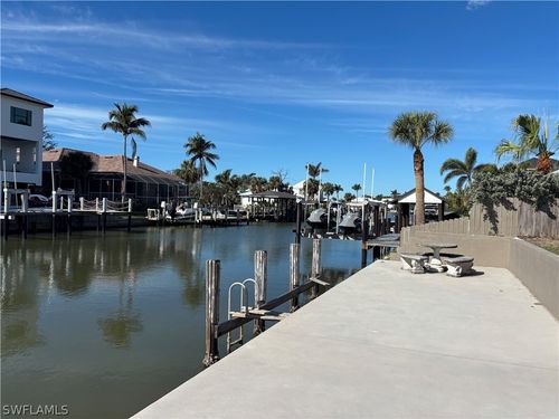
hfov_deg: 67.3
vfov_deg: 53.1
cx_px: 280
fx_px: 420
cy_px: 210
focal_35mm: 26
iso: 50
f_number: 1.6
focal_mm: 5.96
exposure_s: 1/5348
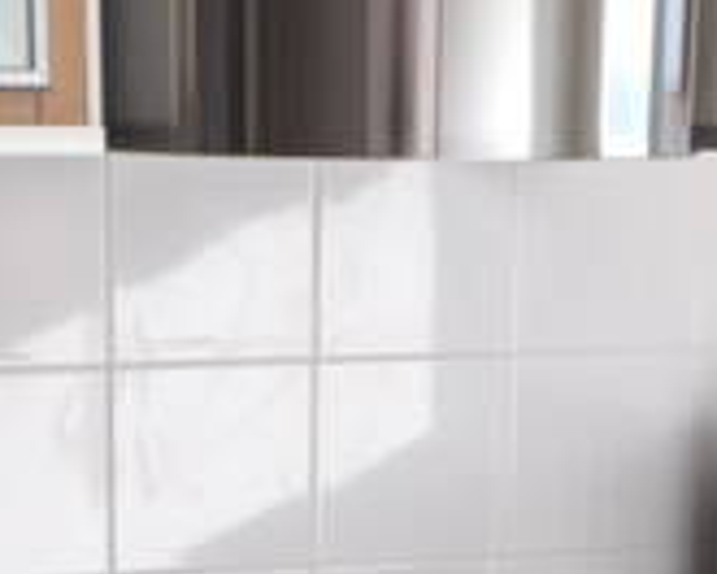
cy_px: 648
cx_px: 343
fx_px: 2334
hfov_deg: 17.5
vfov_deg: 13.7
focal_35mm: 110
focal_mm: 4.15
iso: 32
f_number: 2.2
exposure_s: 1/156
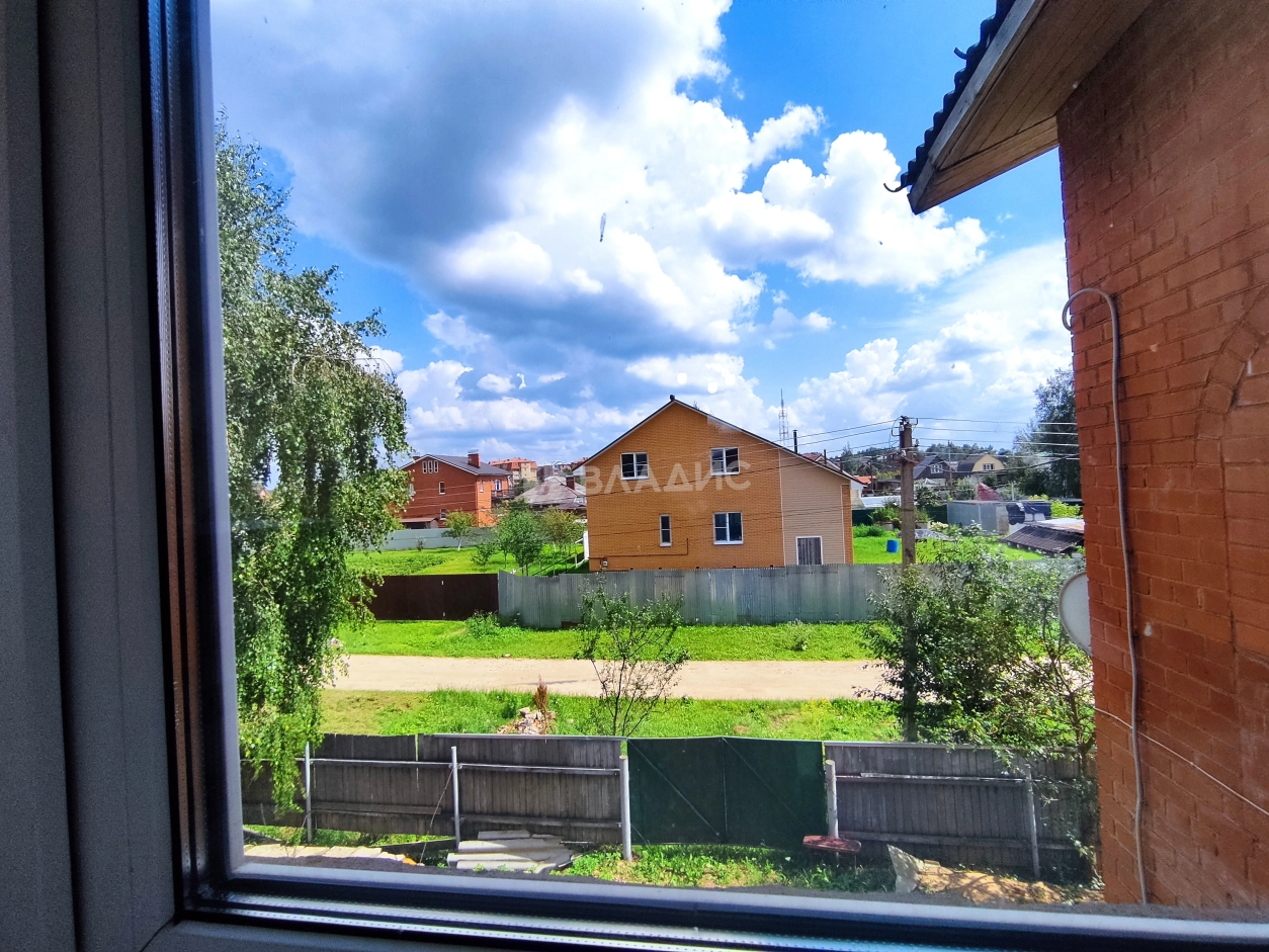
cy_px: 476
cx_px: 634
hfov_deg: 98.2
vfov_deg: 81.8
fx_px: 550
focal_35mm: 15
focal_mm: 1.6
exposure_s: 1/1332
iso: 51
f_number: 2.2
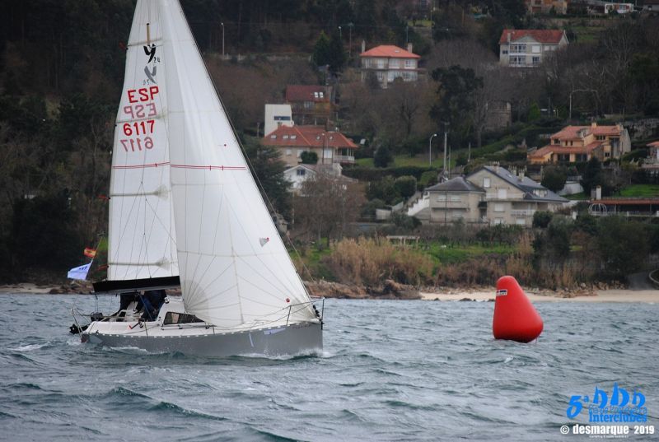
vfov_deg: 6.3
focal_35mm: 218
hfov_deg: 9.4
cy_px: 221
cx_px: 330
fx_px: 3990
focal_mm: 145
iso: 400
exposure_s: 1/250
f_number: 5
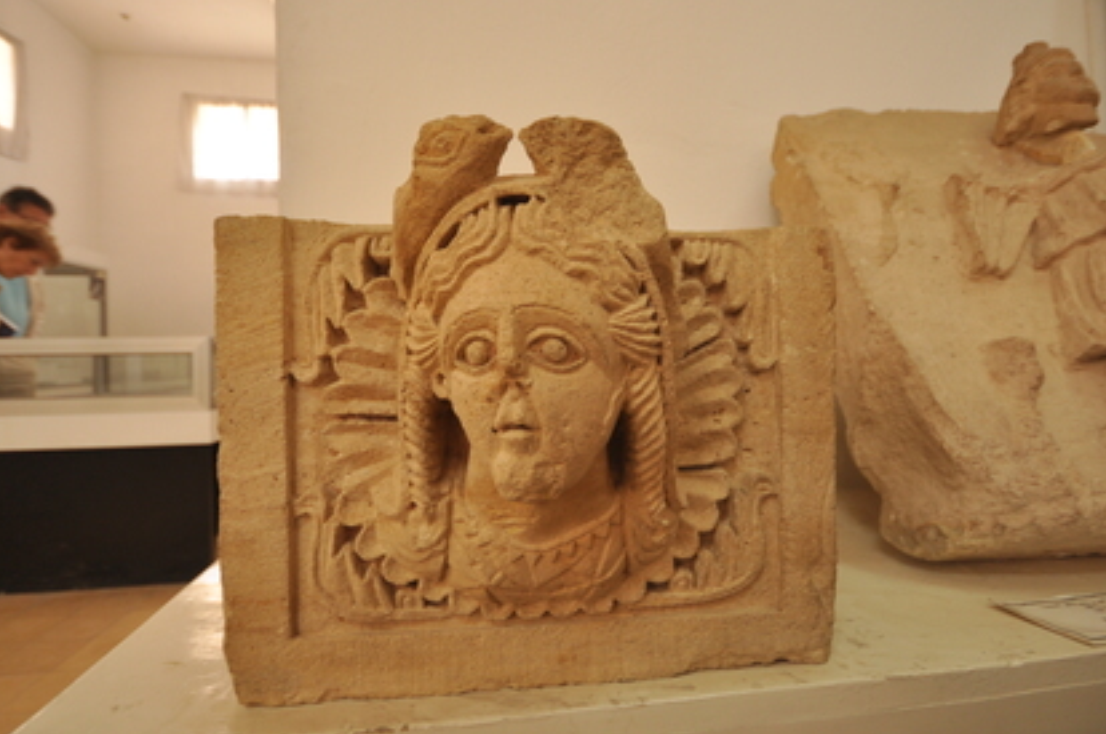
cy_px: 352
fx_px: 538
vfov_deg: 68.6
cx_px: 534
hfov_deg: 91.5
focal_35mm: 18
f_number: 4.2
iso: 400
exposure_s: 1/20
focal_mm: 11
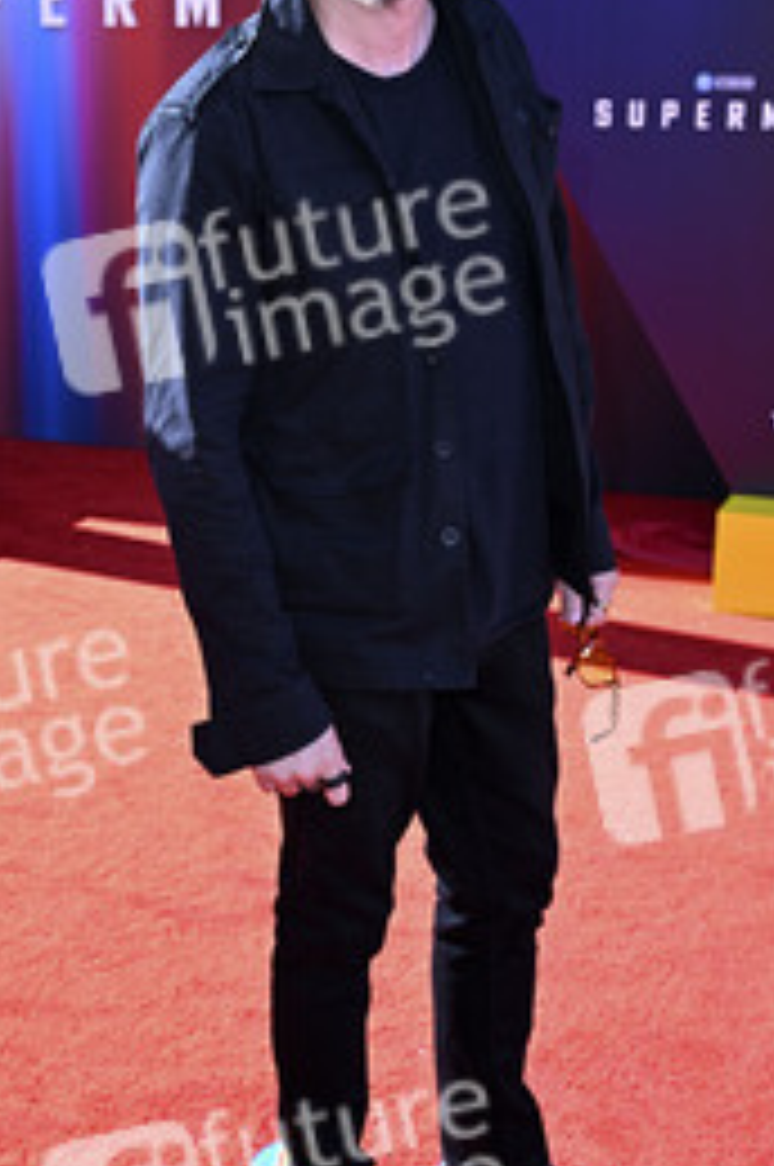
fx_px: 1649
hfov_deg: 26.4
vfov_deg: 38.9
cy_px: 513
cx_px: 405
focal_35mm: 51
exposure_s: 1/200
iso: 500
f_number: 4.5
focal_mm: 33
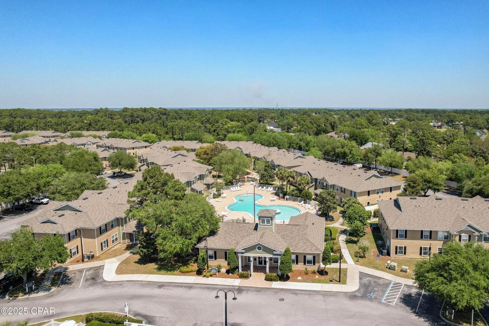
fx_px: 299
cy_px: 163
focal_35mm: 22
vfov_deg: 57.2
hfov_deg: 78.6
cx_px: 244
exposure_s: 1/2000
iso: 100
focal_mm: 8.38
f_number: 2.8
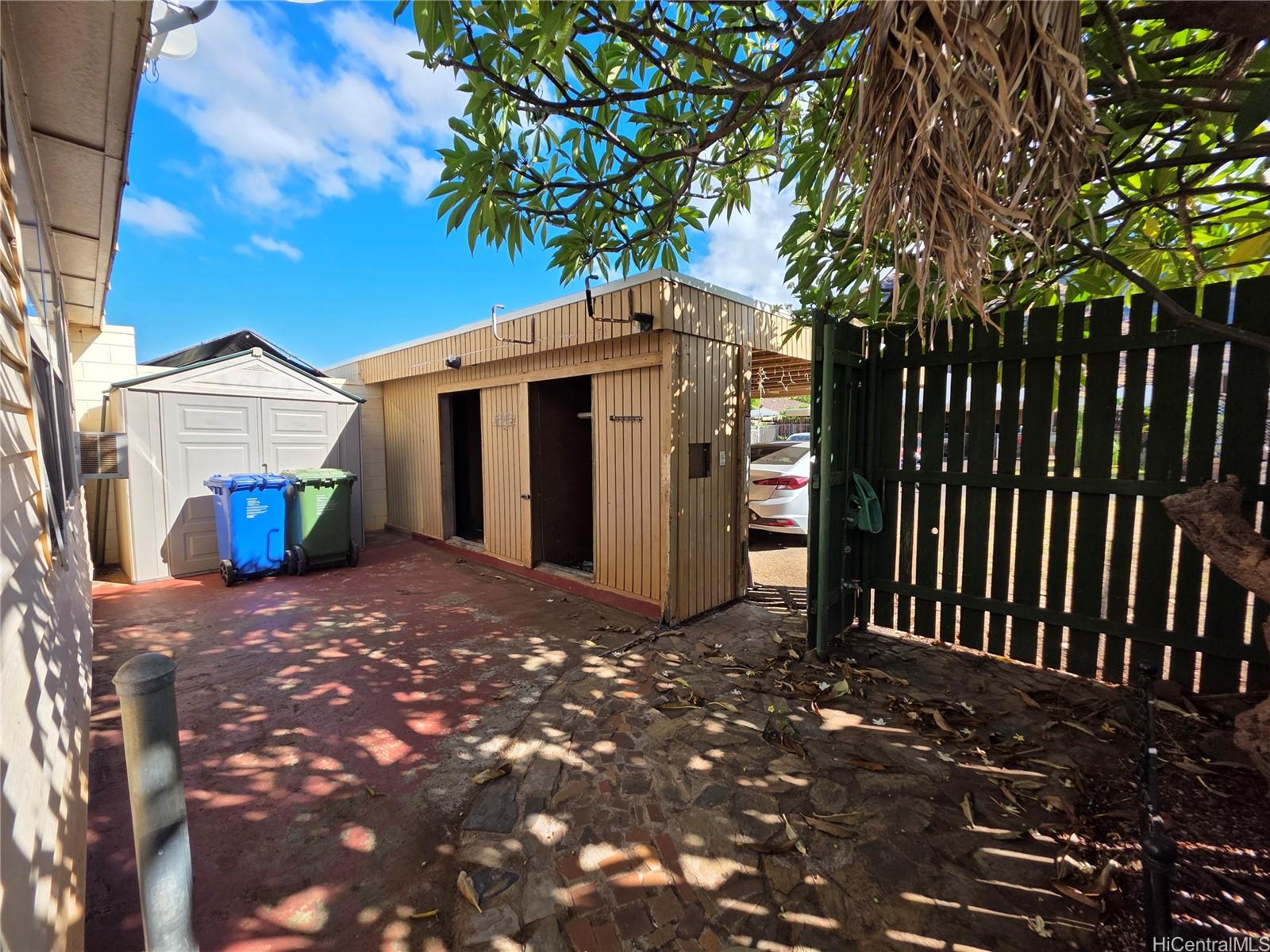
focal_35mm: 13
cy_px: 476
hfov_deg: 106.2
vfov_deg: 89.9
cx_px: 635
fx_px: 477
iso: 40
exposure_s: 1/947
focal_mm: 2.2
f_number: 1.9
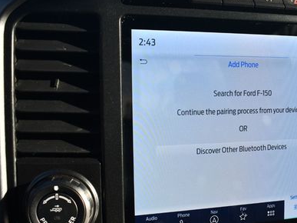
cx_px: 240
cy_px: 124
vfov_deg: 27.0
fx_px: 463
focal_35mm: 54
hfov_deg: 34.4
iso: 360
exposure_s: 1/250
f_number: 5.6
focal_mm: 23
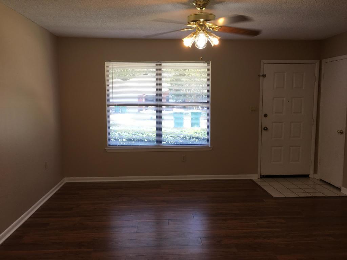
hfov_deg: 61.7
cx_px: 174
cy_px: 130
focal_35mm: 29
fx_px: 291
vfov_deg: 48.2
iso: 25
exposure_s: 1/60
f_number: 2.2
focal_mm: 4.15
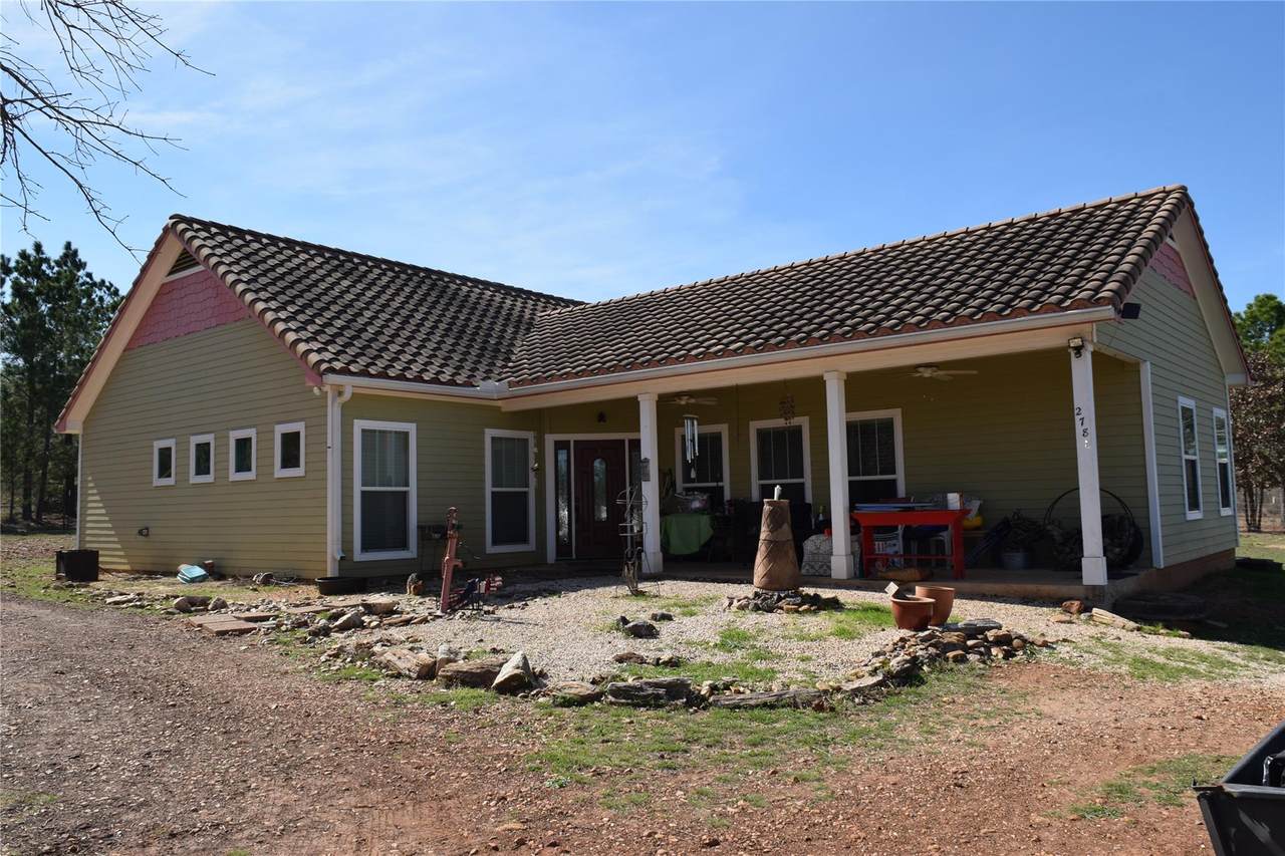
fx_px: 964
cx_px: 642
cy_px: 428
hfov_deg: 67.4
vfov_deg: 47.9
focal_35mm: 27
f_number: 9
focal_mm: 18
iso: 100
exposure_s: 1/200
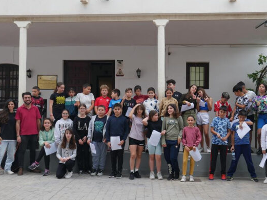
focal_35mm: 43
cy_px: 116
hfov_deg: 43.7
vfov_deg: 33.5
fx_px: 332
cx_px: 153
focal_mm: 16
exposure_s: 1/160
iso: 200
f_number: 4.5
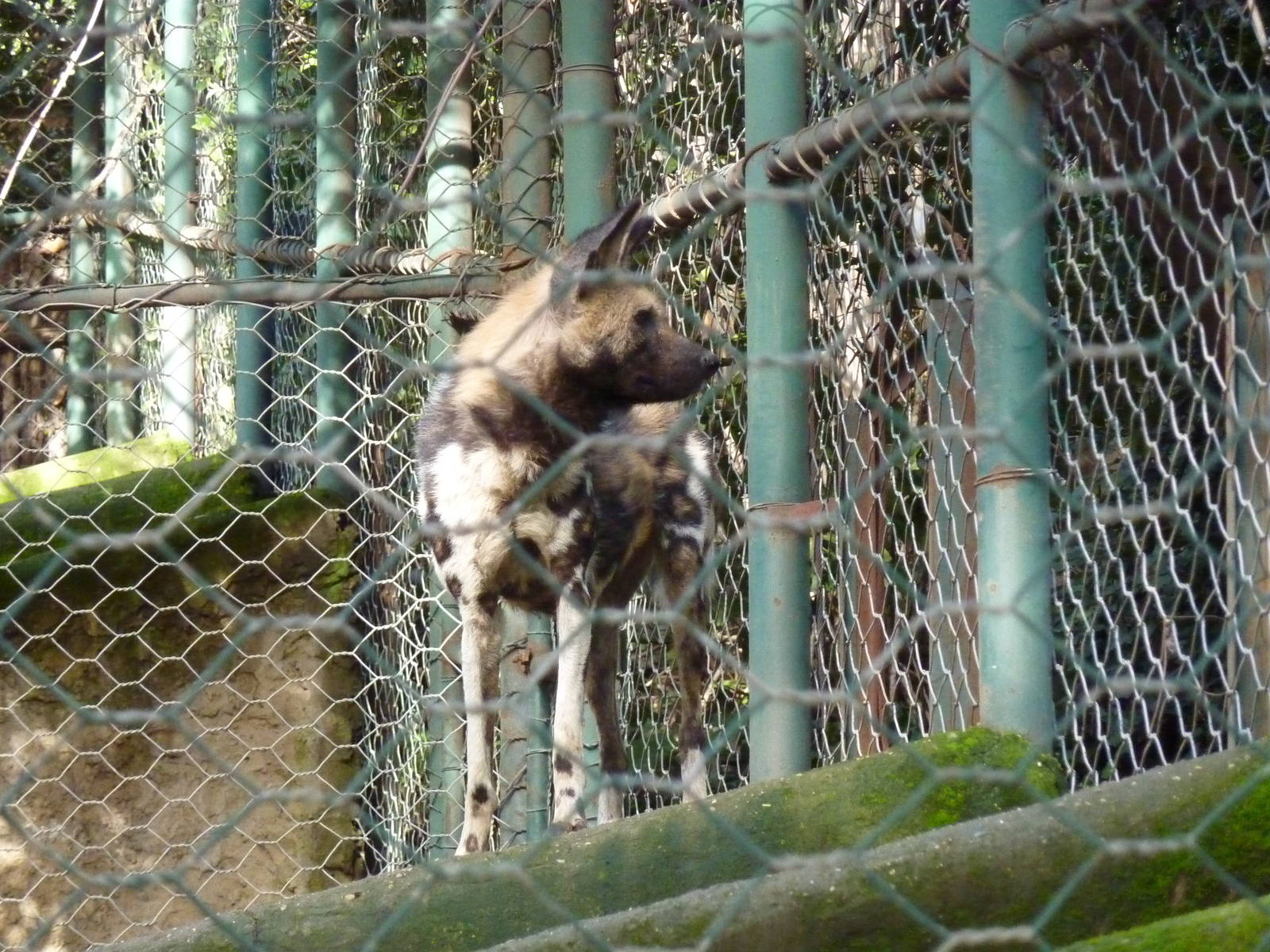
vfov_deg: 6.6
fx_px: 8255
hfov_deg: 8.8
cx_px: 635
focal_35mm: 225
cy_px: 476
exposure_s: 1/250
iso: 800
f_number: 4.6
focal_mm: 37
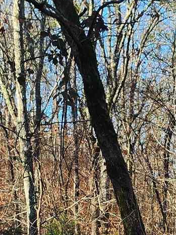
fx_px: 772
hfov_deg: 11.8
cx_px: 339
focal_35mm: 114
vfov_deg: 15.8
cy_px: 356
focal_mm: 6.4
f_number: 1.8
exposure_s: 1/180
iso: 16
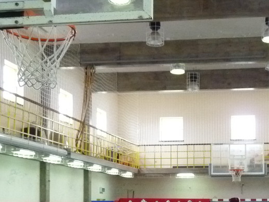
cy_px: 194
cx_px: 221
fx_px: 521
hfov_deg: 28.3
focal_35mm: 67
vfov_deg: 21.3
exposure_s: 1/50
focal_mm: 4.8
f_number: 2.8
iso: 800
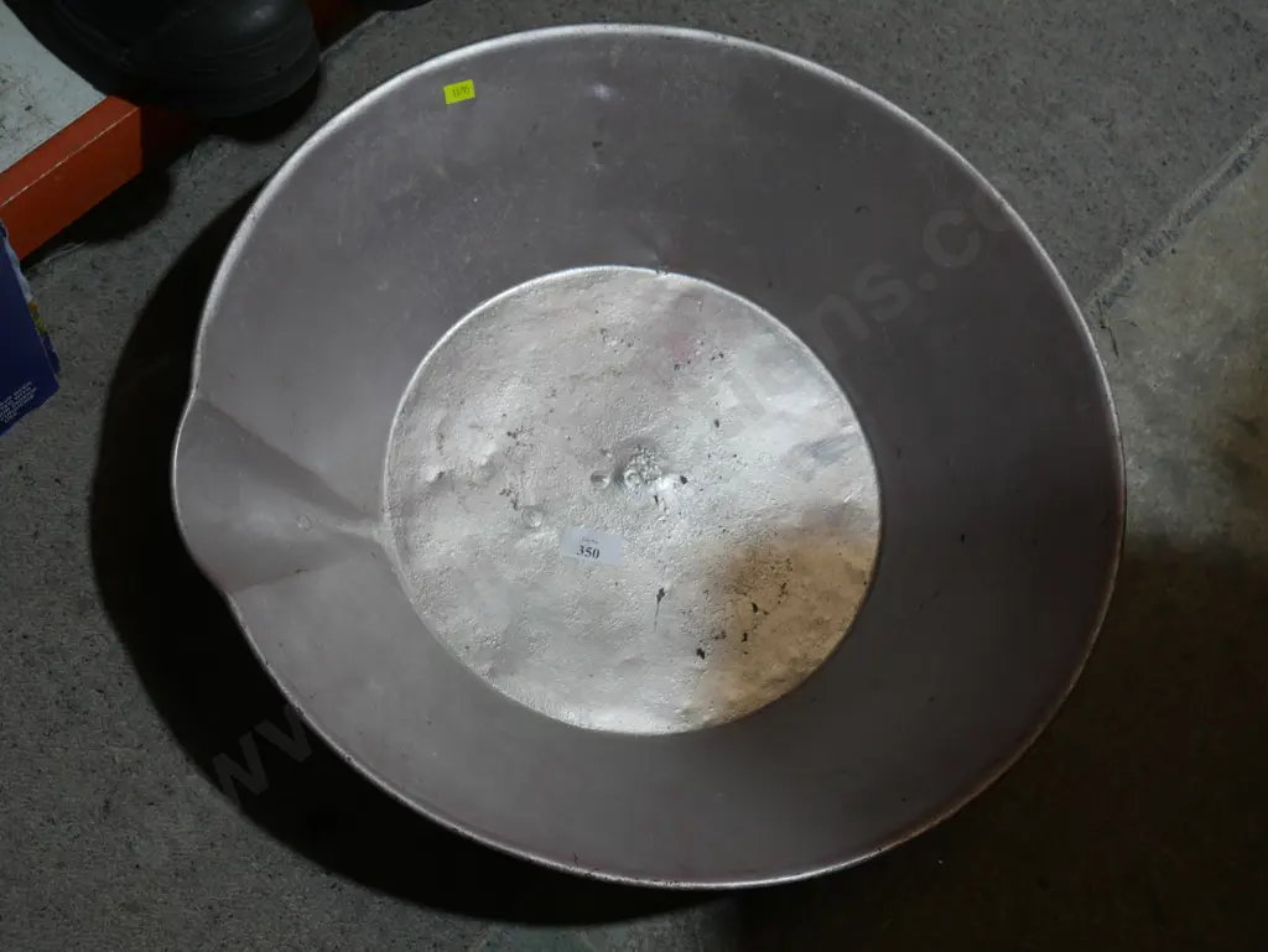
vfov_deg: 31.5
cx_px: 634
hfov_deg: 41.2
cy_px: 476
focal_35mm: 46
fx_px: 1686
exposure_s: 1/60
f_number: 5.1
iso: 200
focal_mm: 23
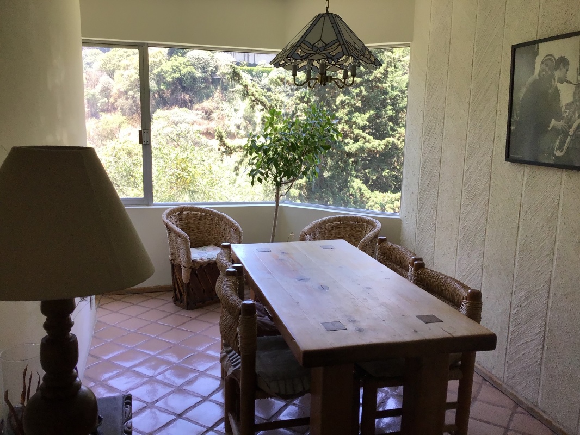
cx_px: 290
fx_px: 520
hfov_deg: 58.3
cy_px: 218
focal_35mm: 31
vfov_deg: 45.5
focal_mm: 3.3
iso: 40
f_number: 2.4
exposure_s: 1/120
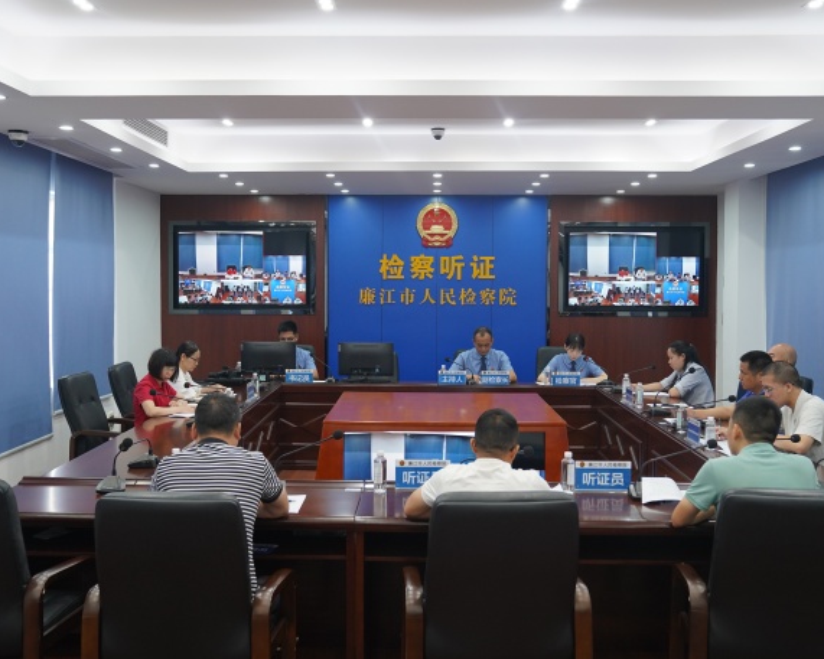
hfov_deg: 47.9
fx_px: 927
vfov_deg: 39.2
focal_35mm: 38
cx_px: 404
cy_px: 328
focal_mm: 33
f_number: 4
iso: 1600
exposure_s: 1/160
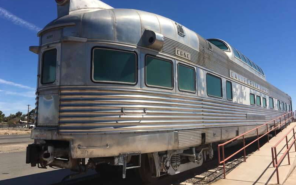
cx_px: 148
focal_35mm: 31
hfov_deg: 61.2
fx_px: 250
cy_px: 84
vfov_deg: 40.6
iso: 25
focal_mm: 4.15
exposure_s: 1/3077
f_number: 2.2
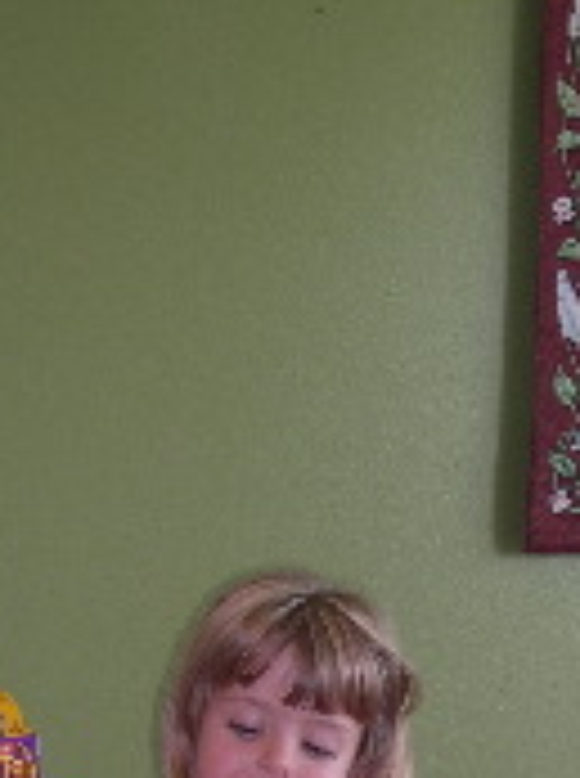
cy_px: 756
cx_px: 560
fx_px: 2220
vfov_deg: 19.4
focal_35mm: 99
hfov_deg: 14.7
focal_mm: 8
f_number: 2.8
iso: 100
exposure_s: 1/30
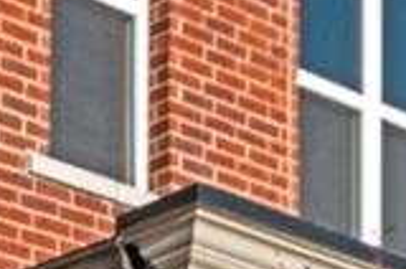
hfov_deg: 10.7
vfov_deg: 7.6
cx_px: -662
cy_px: 845
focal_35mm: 154
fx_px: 1733
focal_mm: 15.9
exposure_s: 1/640
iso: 400
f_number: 9
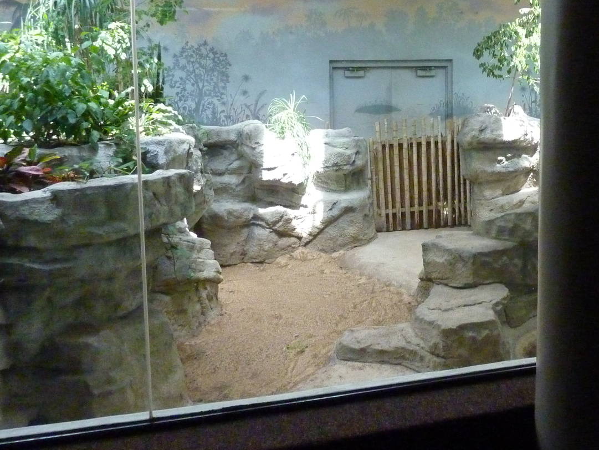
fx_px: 640
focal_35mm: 37
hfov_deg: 48.9
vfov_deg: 37.9
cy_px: 122
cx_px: 417
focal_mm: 4.1
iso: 800
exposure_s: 1/250
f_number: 3.3
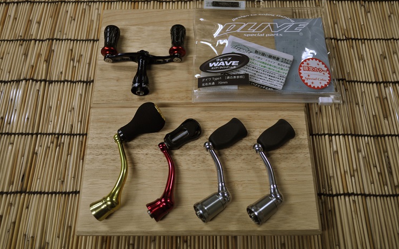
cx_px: 199
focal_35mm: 37
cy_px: 121
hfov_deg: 52.7
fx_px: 402
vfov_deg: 34.4
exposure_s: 1/60
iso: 400
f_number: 4
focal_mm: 24
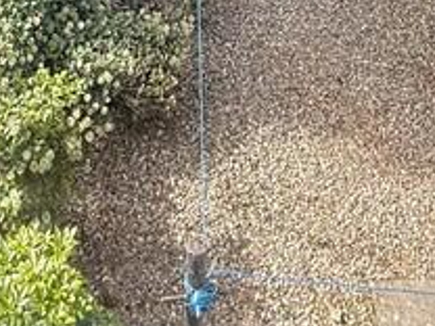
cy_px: -458
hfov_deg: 28.1
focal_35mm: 69
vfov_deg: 14.3
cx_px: 176
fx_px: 867
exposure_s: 1/116
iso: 64
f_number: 2.2
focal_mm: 2.22
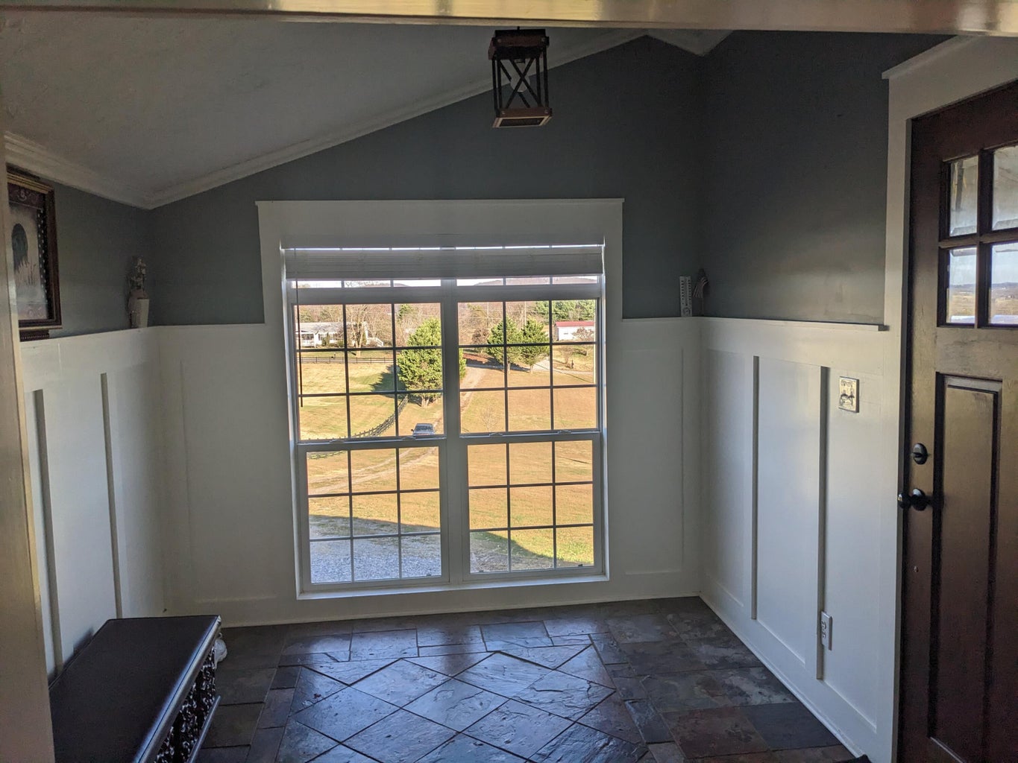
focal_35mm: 27
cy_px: 382
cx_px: 509
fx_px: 794
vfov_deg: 51.4
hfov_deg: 65.3
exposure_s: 1/978
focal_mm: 4.38
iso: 50
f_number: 1.73
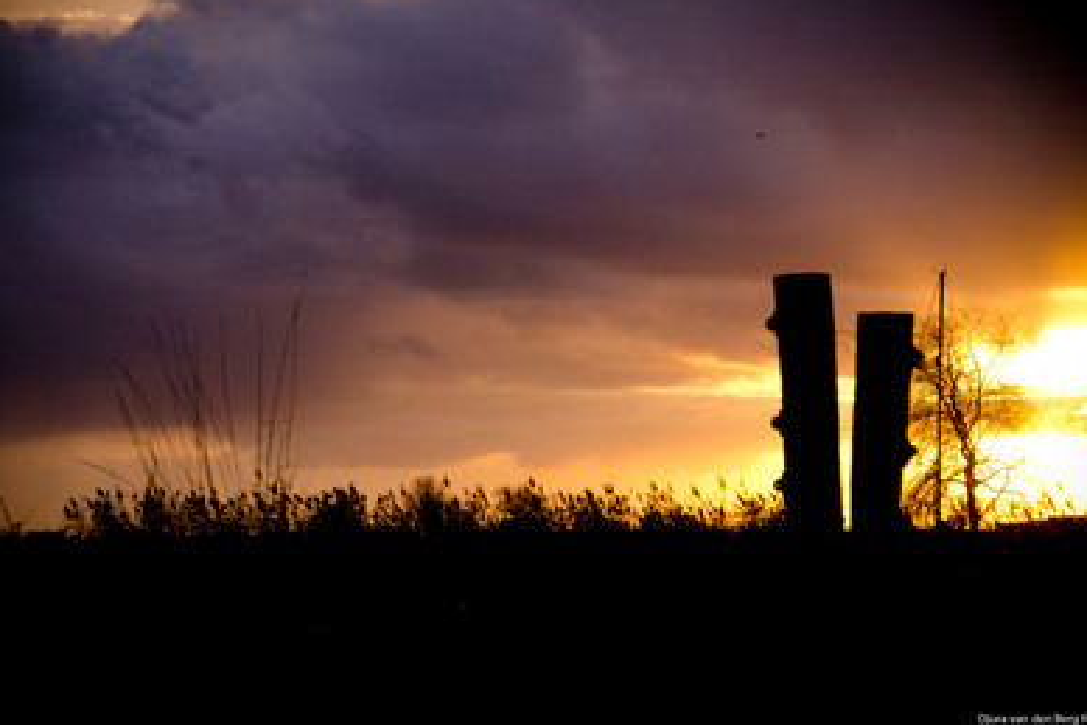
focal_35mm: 142
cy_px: 309
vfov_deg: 9.7
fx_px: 4289
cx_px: 504
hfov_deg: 14.4
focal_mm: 80
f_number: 9
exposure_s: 1/200
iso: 320
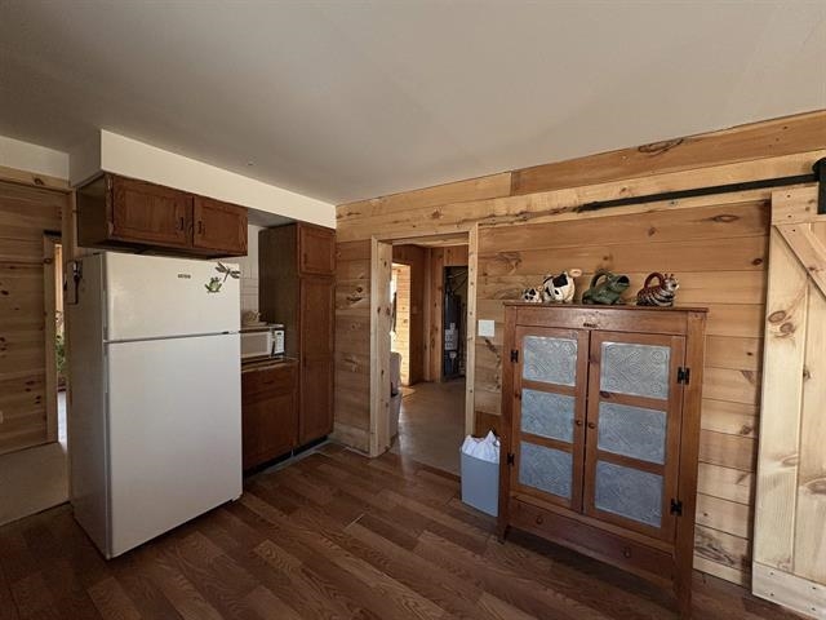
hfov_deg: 102.1
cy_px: 310
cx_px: 413
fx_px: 334
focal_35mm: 14
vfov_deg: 85.7
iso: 250
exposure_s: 1/61
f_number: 2.2
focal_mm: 2.22
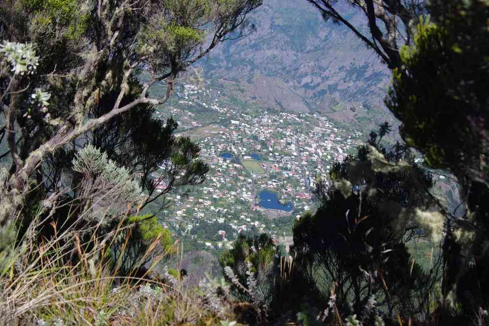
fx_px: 978
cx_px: 244
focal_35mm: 72
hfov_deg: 28.1
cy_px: 163
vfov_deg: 18.9
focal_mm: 47.5
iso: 200
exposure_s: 1/100
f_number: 11
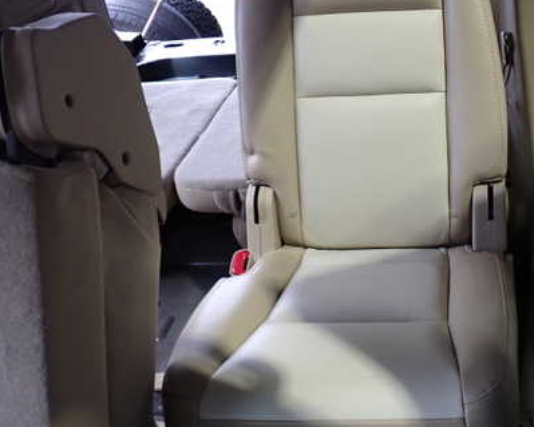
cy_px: 189
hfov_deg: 39.1
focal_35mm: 47
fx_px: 743
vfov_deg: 32.0
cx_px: 356
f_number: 2.4
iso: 320
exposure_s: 1/30
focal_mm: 5.79
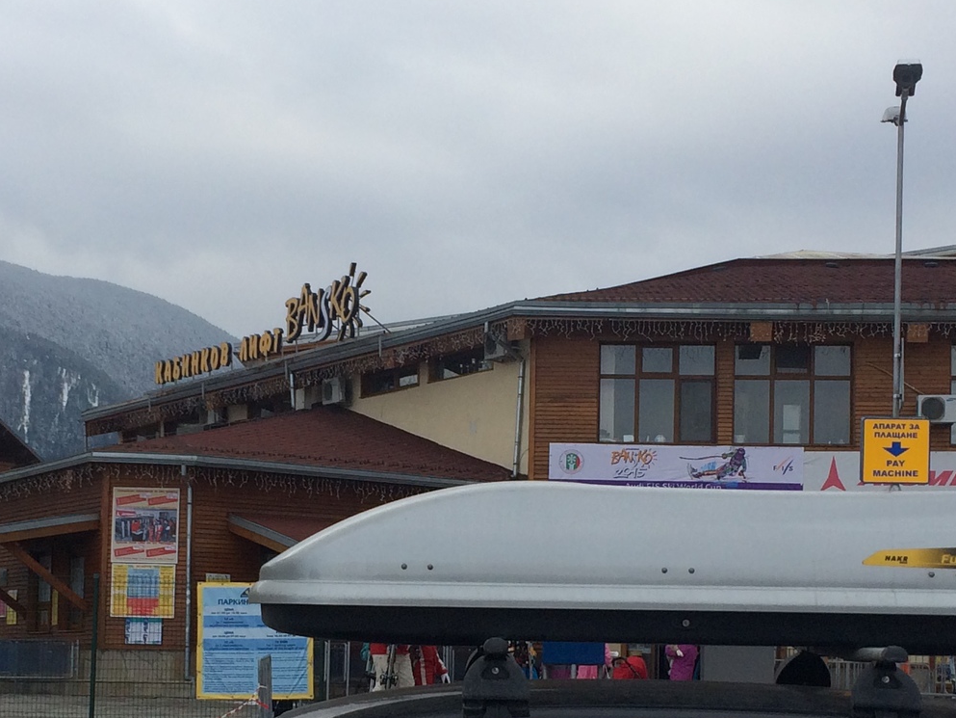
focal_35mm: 73
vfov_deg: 19.9
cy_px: 585
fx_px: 2016
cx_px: 371
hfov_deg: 26.6
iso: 32
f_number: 2.2
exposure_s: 1/1140
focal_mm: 4.15
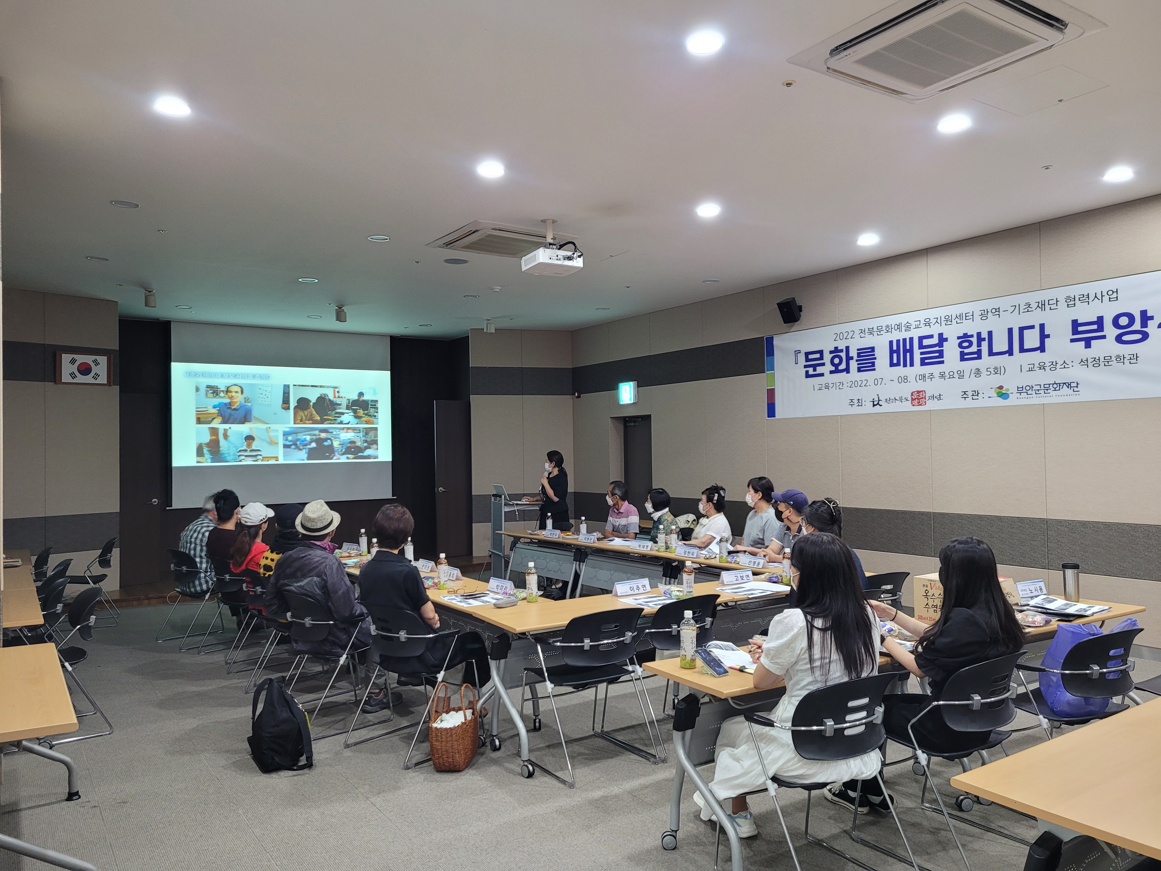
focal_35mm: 26
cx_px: 580
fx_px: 872
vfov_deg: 53.1
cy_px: 436
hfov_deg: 67.3
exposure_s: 1/40
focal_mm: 5.4
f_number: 1.8
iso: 250
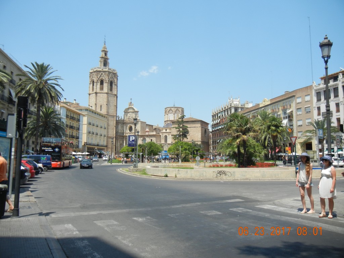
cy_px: 129
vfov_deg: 46.8
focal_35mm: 30
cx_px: 172
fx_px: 298
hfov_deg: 60.0
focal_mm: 5.4
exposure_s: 1/332
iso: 160
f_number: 7
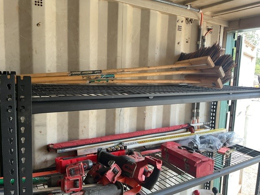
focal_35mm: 29
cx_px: 130
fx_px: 218
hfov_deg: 61.7
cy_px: 98
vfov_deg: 48.2
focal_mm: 3
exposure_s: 1/100
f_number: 1.8
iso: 50
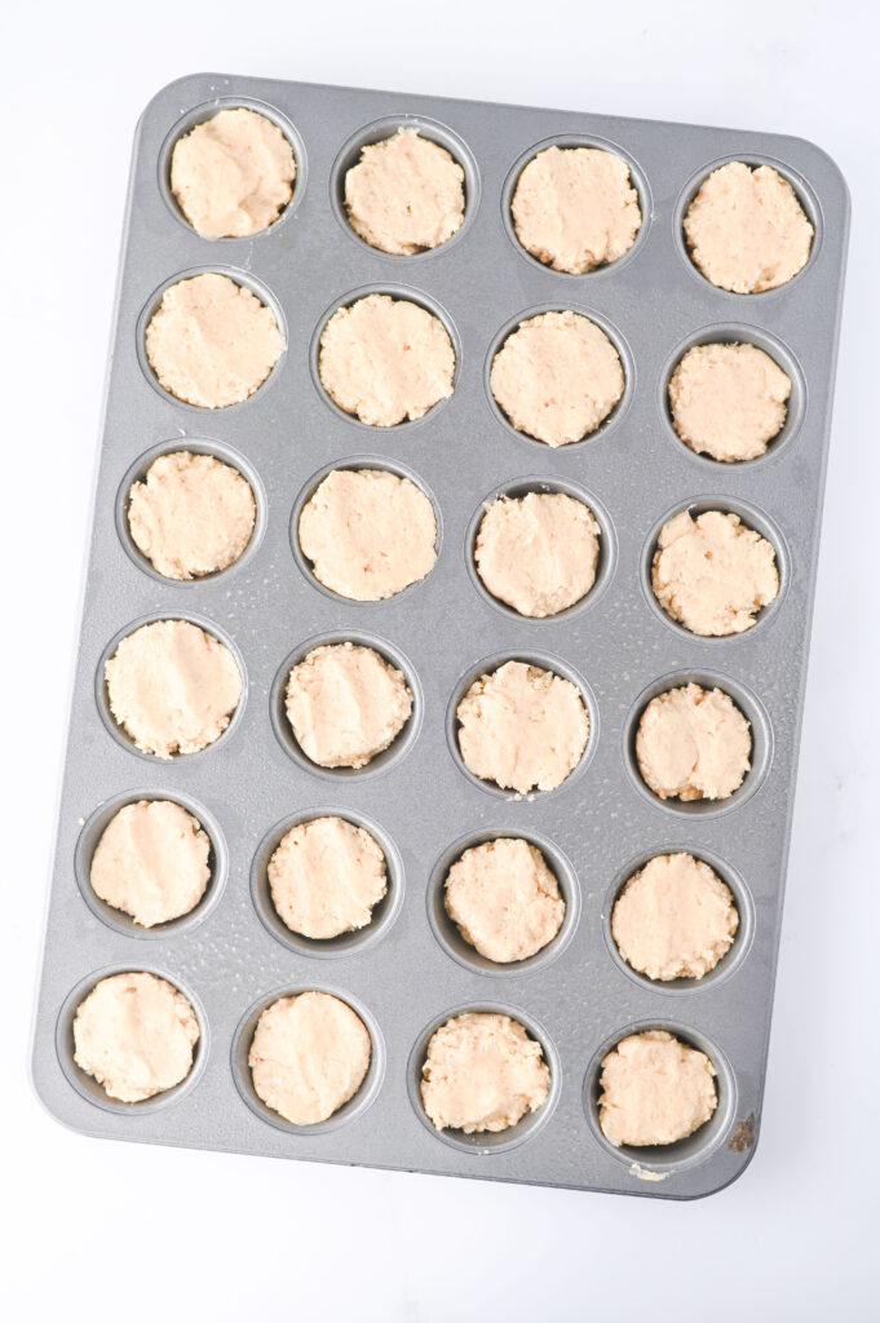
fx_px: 1836
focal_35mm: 50
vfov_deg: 39.6
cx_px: 440
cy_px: 662
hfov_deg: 26.9
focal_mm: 50
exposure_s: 1/160
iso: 320
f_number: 3.2
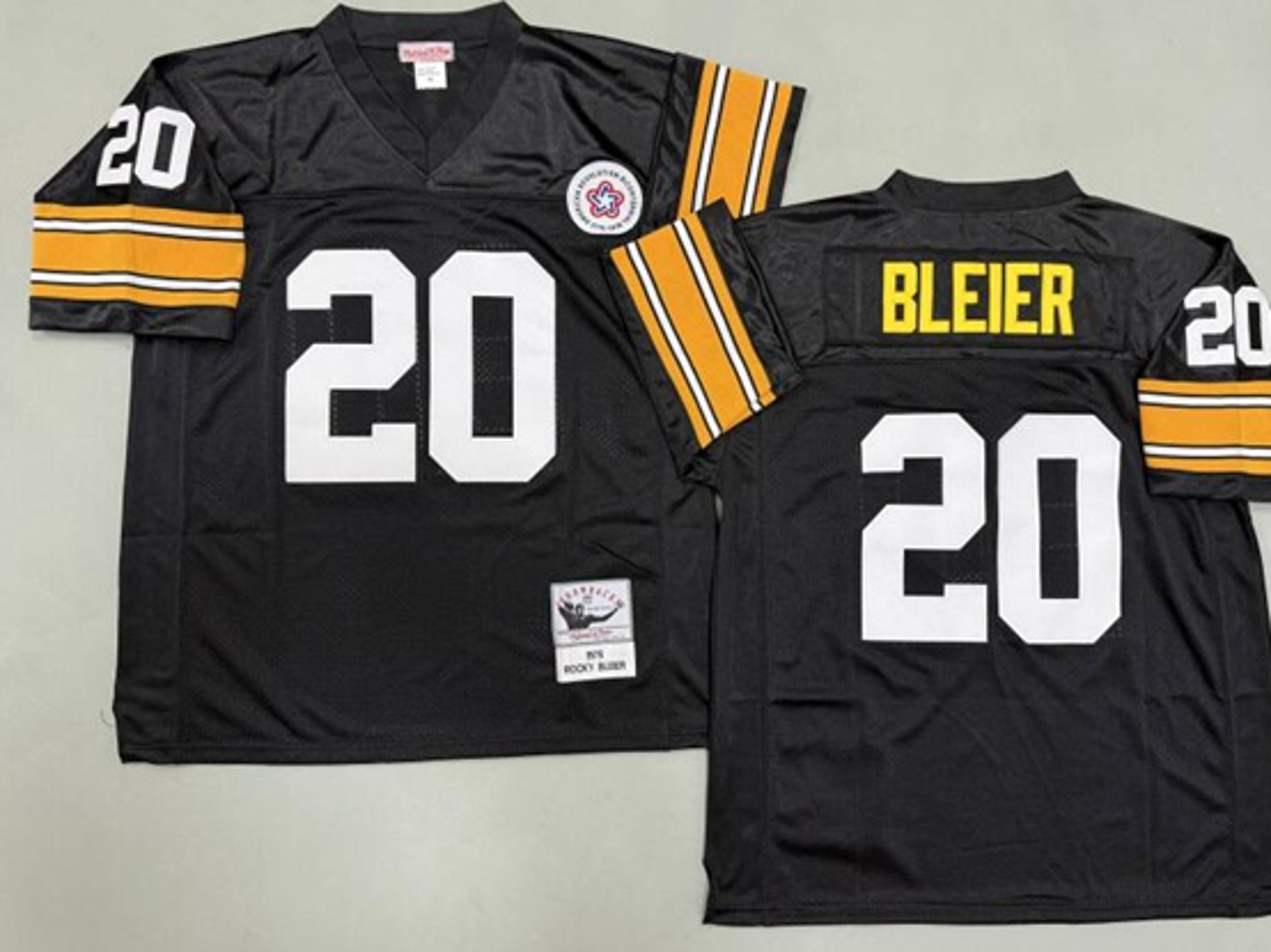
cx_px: 684
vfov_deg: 53.0
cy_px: 454
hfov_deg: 67.2
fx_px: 954
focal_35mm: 26
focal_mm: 6.76
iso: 200
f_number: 1.78
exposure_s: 1/50
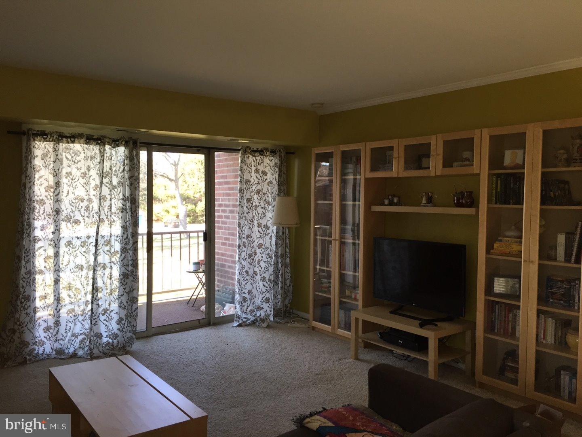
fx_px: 488
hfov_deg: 61.7
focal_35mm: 29
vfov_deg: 48.2
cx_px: 291
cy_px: 218
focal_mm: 4.15
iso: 32
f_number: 2.2
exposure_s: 1/30
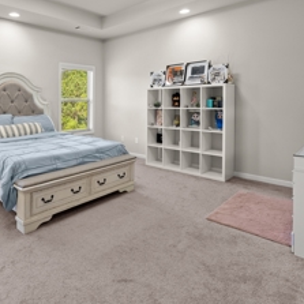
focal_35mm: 24
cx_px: 110
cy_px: 108
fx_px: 238
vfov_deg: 63.8
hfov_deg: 63.9
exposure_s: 1/13
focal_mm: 14
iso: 800
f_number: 7.1
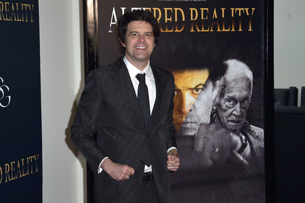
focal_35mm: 58
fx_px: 491
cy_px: 102
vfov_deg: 23.4
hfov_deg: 34.5
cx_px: 152
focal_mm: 58
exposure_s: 1/250
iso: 400
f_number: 6.3
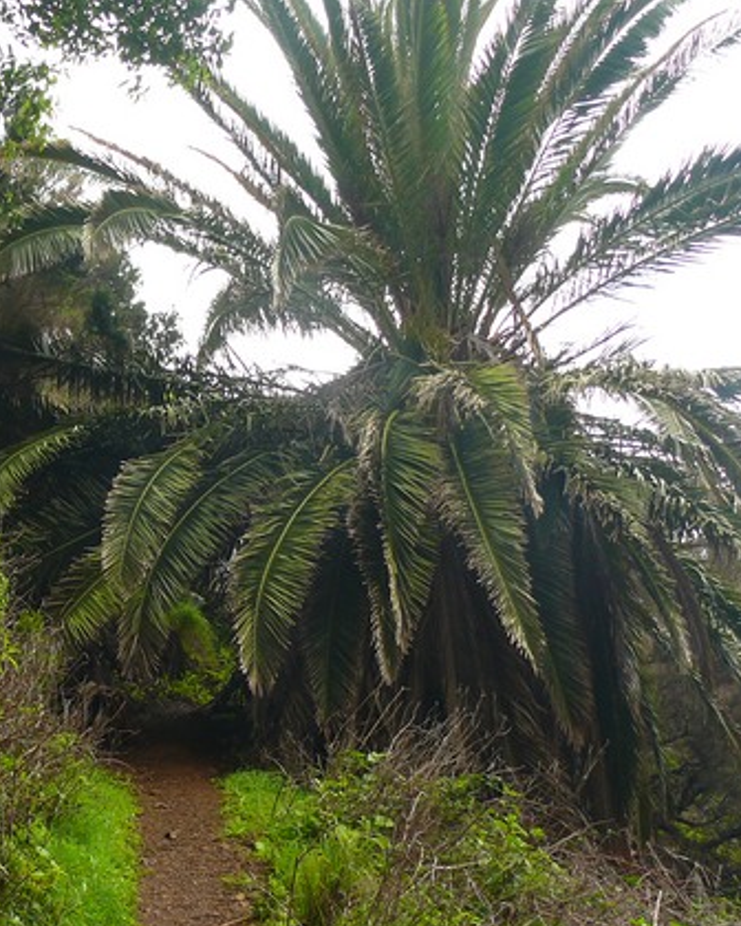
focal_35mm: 61
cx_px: 108
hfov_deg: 24.4
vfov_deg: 30.8
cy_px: 582
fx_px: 1672
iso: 100
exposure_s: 1/80
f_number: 2.8
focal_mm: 7.4
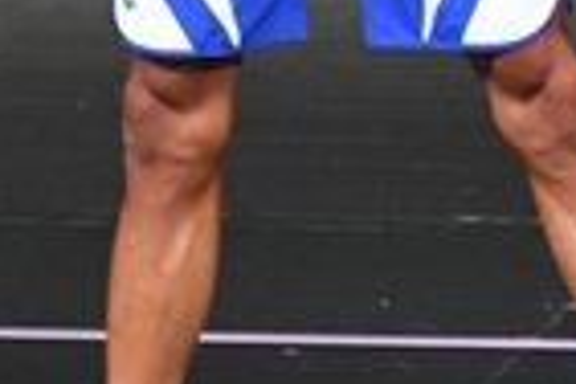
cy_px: -302
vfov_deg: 0.8
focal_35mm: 1729
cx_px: 778
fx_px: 27662
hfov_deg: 1.2
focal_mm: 210
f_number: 5.6
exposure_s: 1/400
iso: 4000
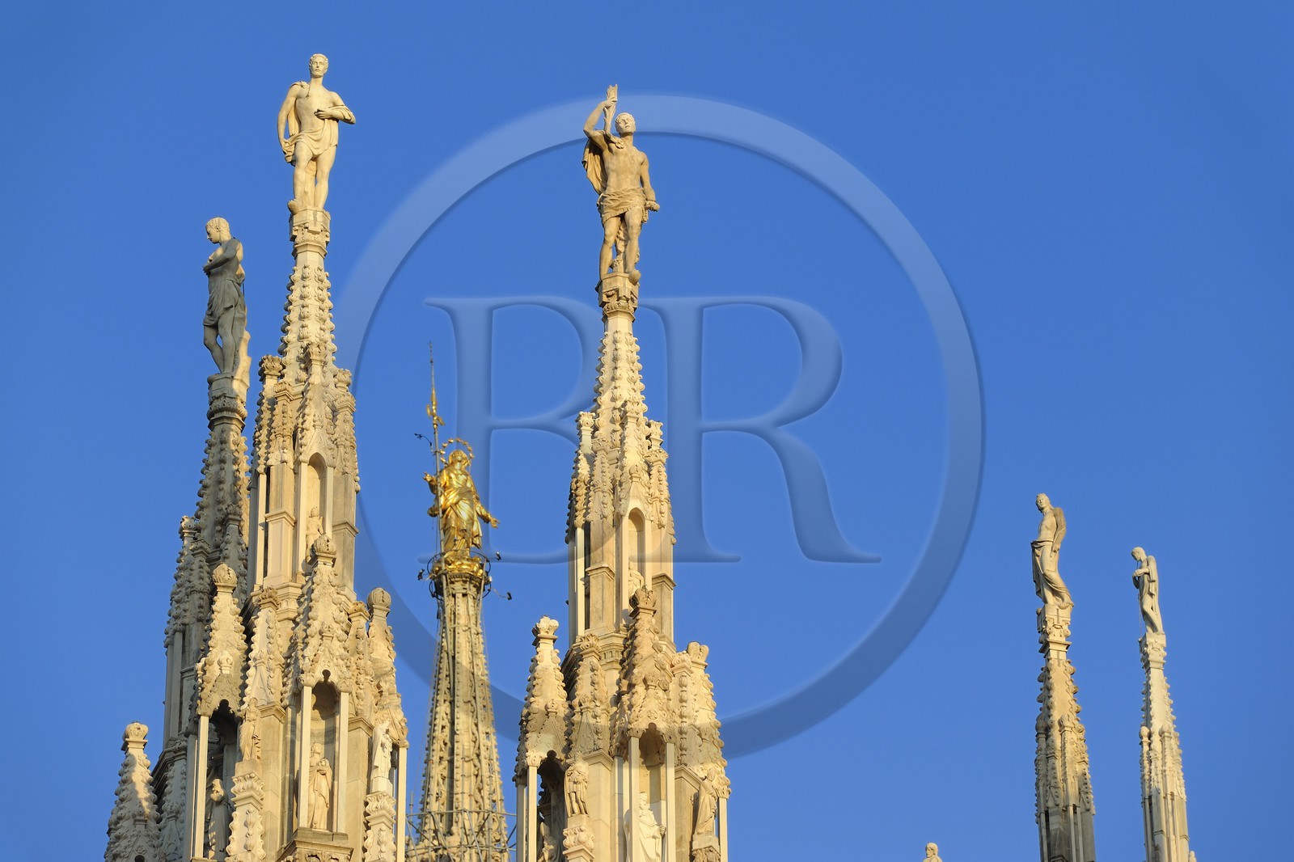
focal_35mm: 200
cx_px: 647
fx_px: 7187
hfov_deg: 10.3
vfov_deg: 6.9
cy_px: 431
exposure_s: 1/200
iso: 200
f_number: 8
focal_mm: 200
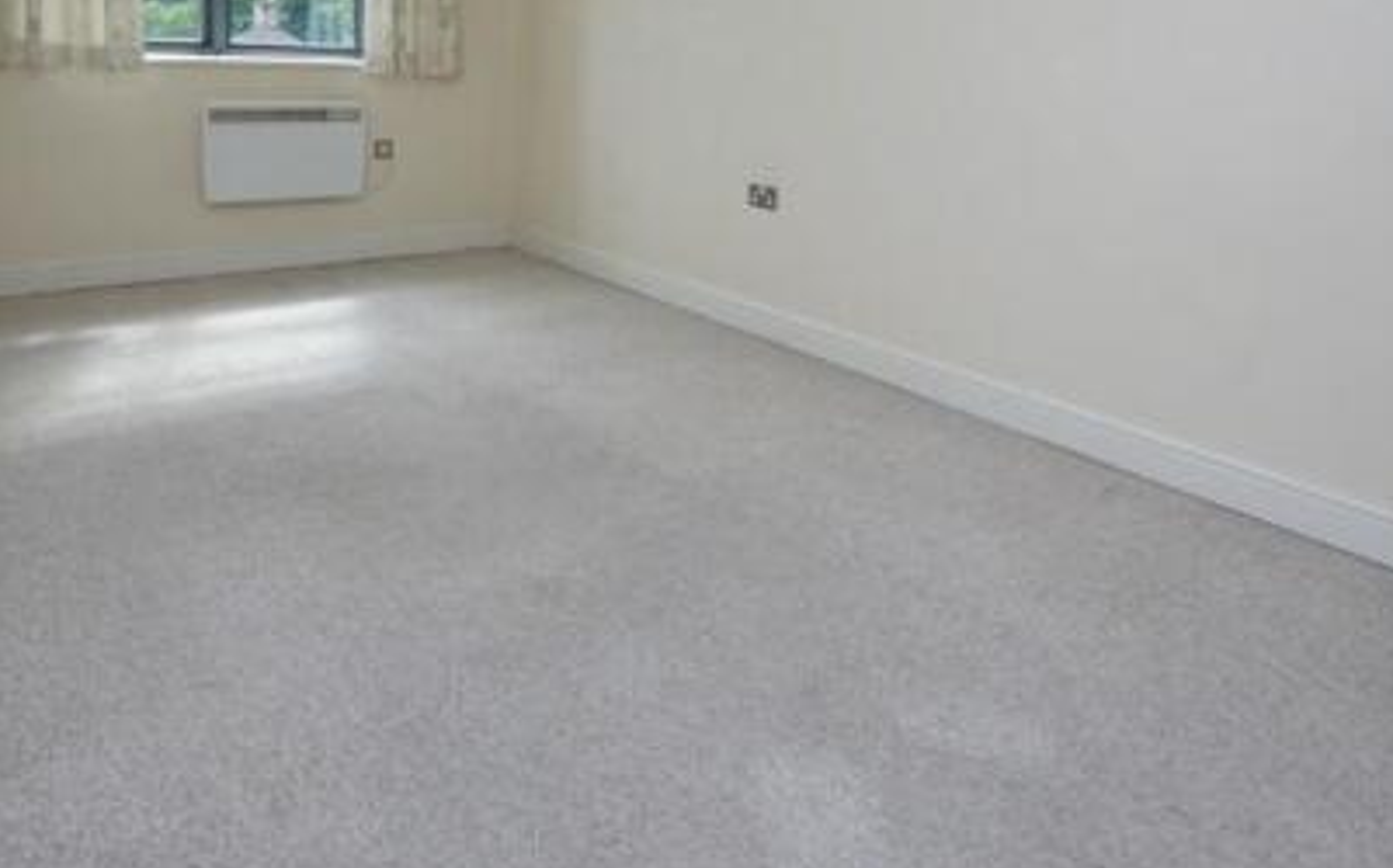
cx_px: 742
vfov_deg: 46.6
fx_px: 948
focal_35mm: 25
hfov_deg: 72.5
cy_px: 172
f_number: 9
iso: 800
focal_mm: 10
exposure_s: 1/80
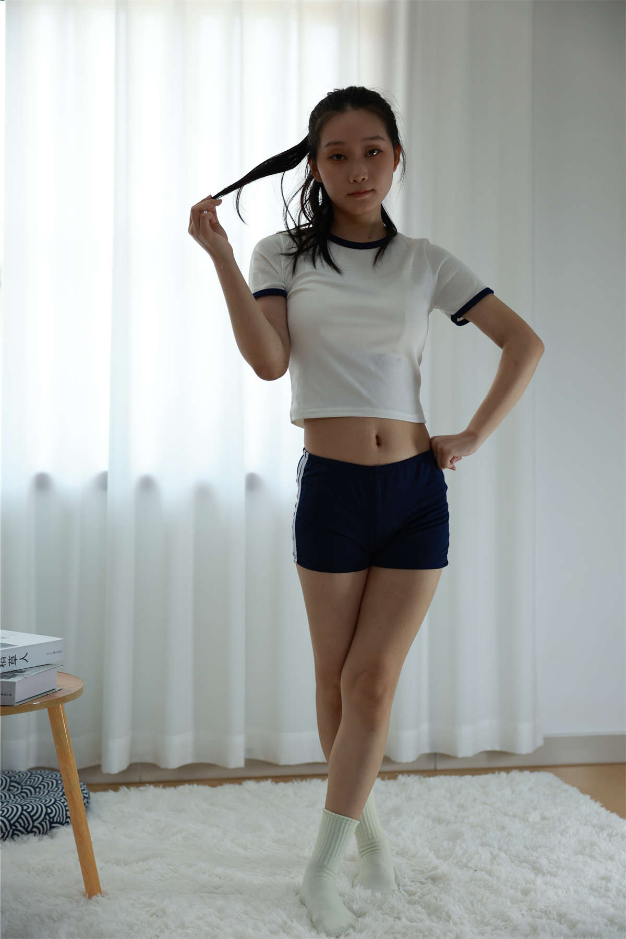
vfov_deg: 45.4
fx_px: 1121
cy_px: 470
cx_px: 313
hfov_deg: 31.2
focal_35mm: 43
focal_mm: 43
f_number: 2.8
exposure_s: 1/320
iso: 400
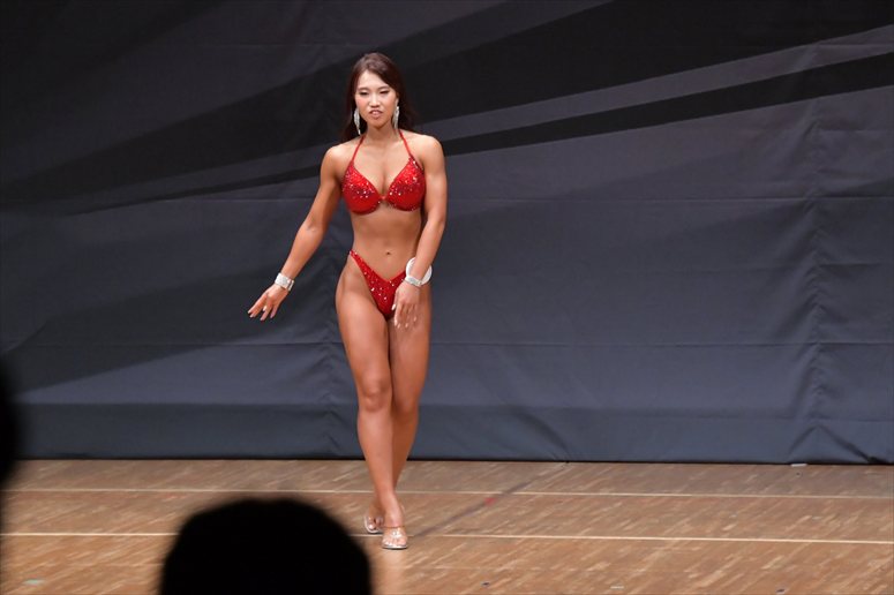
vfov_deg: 4.8
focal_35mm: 285
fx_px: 7074
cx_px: 447
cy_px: 298
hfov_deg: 7.2
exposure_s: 1/400
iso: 6400
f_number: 5.6
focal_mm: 190
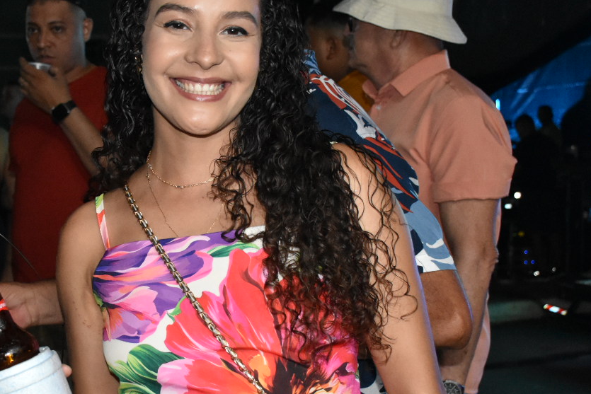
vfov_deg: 21.2
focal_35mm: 64
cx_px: 233
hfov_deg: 31.3
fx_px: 1051
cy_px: 245
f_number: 3.5
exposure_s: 1/100
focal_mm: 22
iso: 3200
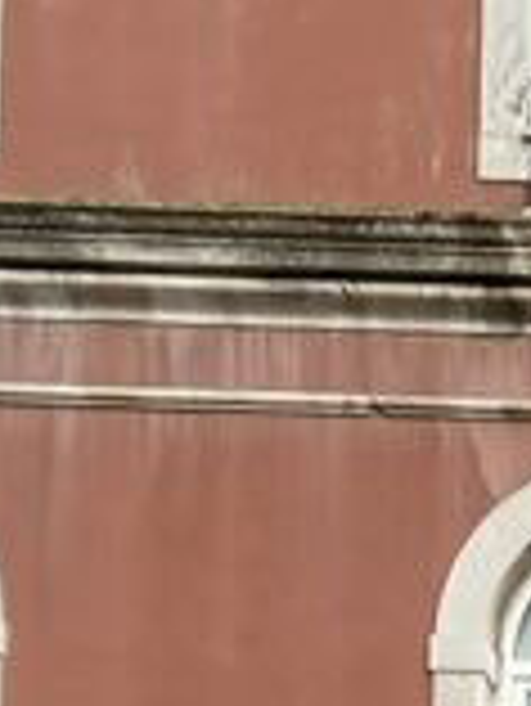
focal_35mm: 199
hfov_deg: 6.5
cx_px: 1863
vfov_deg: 7.8
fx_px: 4065
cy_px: 2469
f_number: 1.8
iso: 32
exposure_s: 1/1779
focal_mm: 4.25
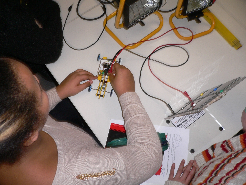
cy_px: 92
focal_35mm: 35
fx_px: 249
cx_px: 123
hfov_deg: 52.6
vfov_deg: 40.7
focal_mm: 5.8
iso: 100
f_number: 2.8
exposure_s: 1/60
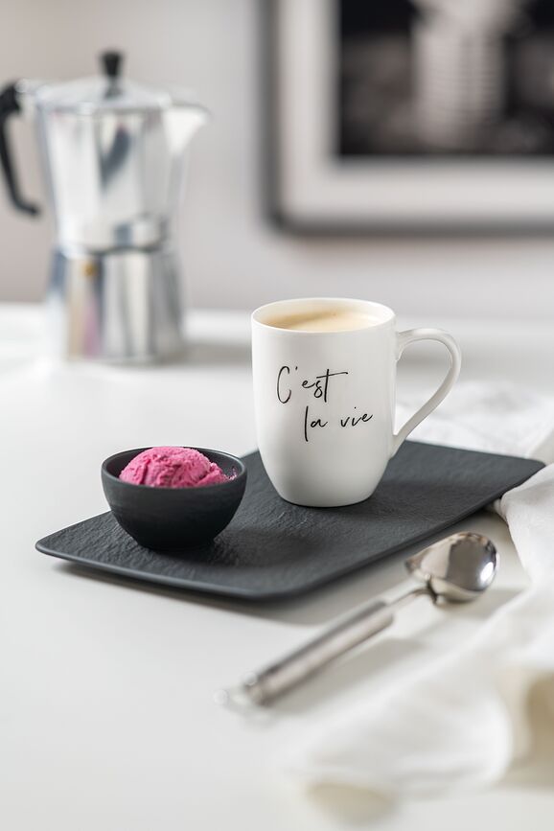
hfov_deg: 13.0
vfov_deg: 19.5
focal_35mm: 105
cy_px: 416
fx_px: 2424
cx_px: 277
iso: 100
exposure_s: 1/15
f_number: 2.8
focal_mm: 105
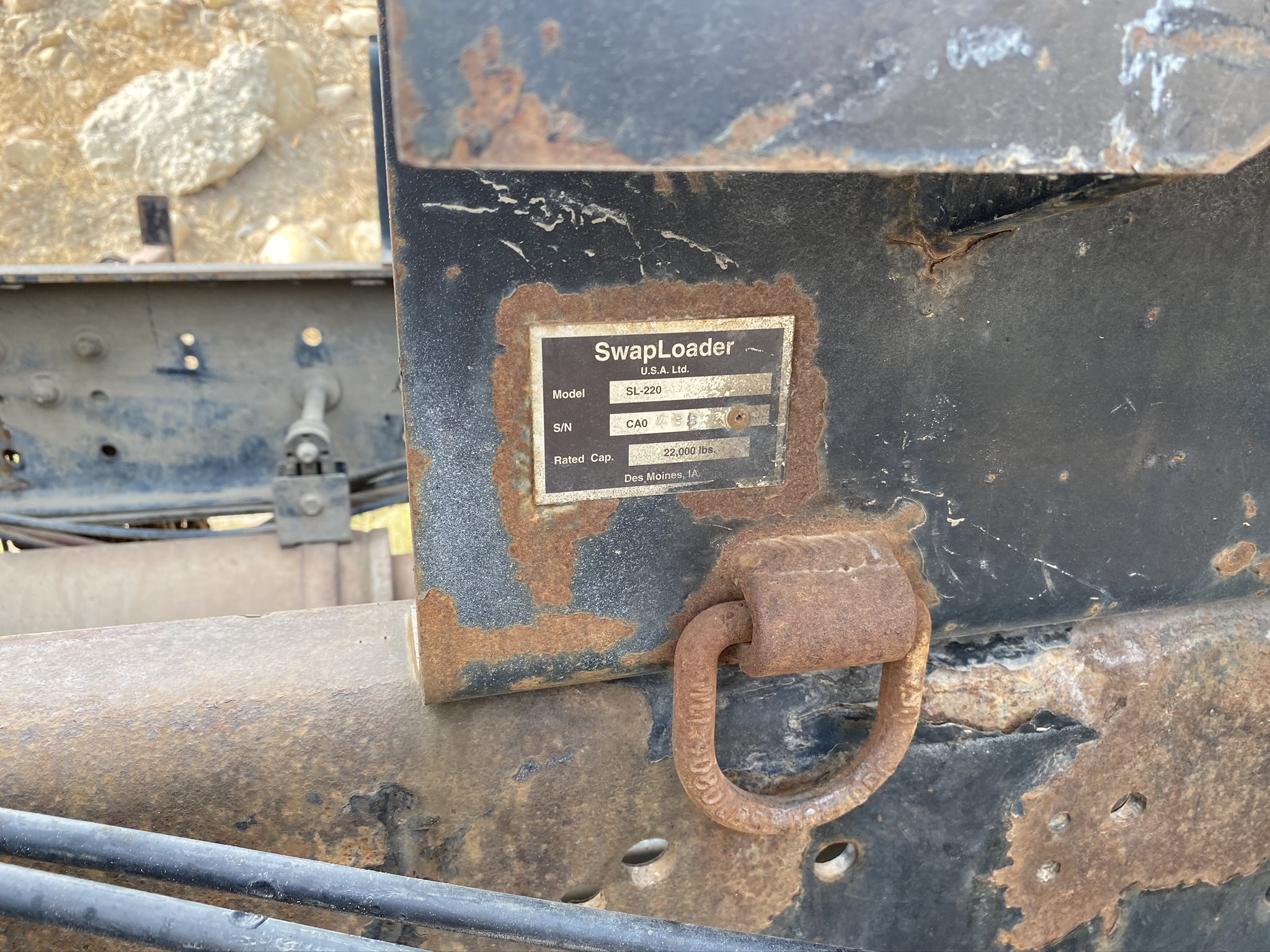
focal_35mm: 26
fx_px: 954
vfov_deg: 53.1
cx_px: 635
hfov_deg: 67.3
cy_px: 476
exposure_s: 1/214
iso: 32
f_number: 1.8
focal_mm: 4.25
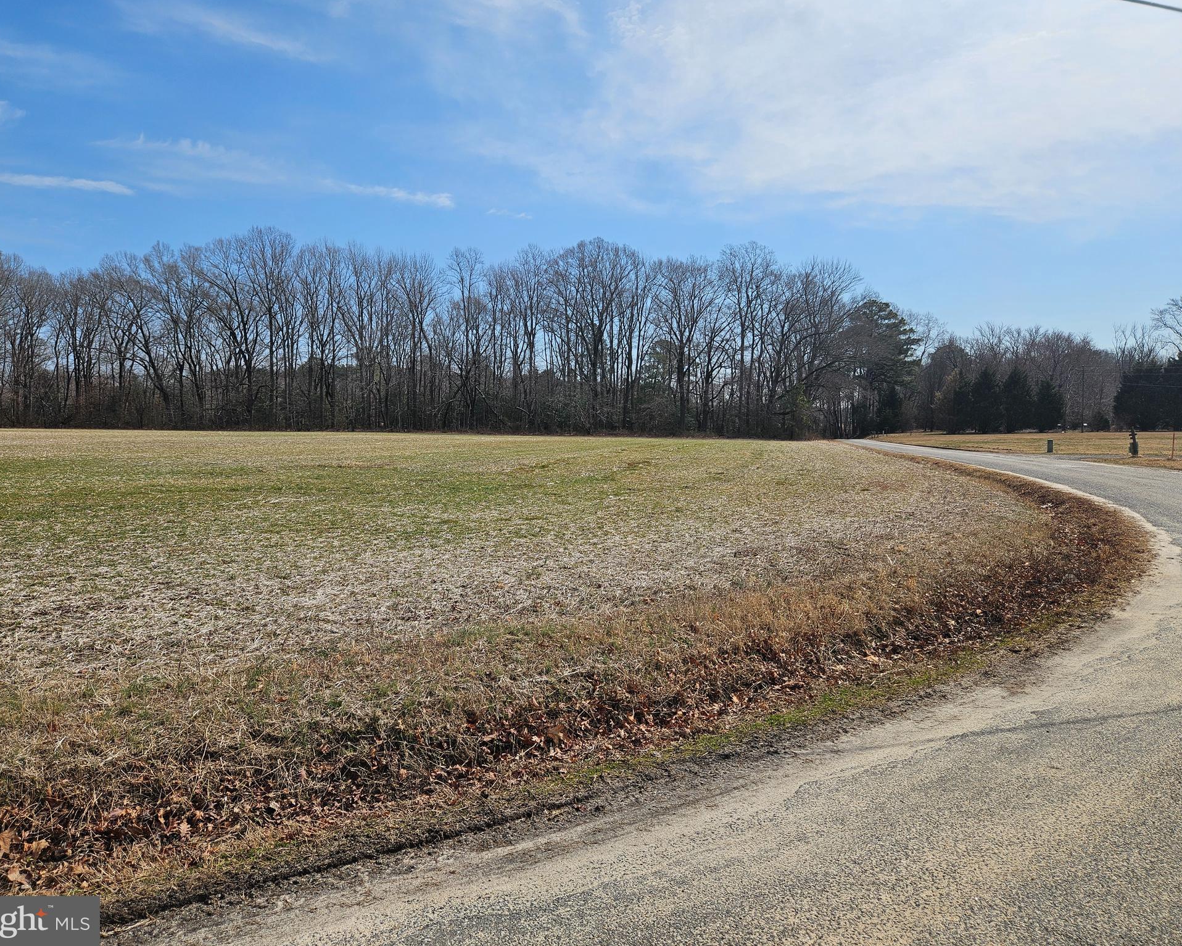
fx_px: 840
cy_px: 473
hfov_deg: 70.3
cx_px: 577
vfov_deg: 58.8
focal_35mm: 24
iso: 25
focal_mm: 5.4
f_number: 1.8
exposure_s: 1/3409
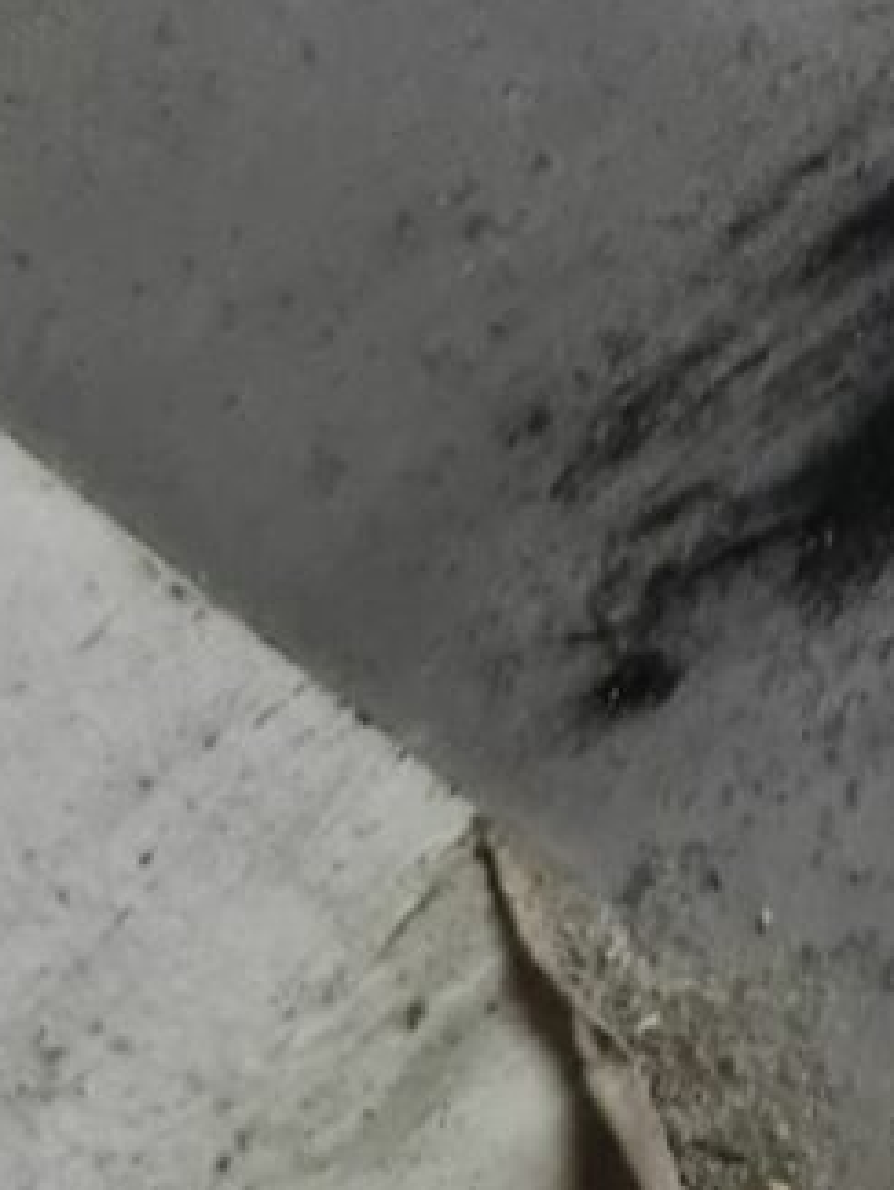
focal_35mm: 112
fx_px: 3854
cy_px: -1260
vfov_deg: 14.3
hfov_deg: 12.6
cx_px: 1348
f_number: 1.8
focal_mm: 5.4
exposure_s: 1/33
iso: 640
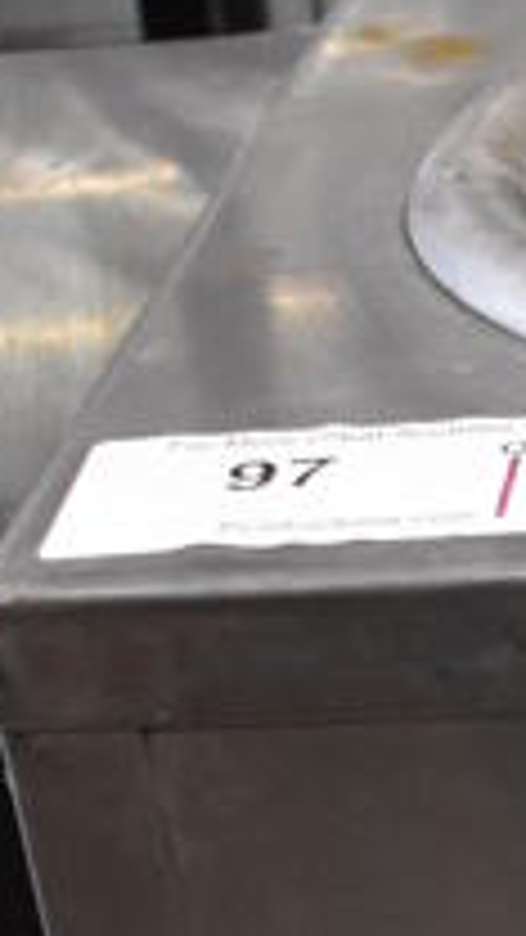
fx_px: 3075
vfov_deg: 16.6
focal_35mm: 124
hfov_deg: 9.1
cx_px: 1124
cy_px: 1132
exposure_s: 1/125
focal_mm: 18
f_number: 3.5
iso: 2500
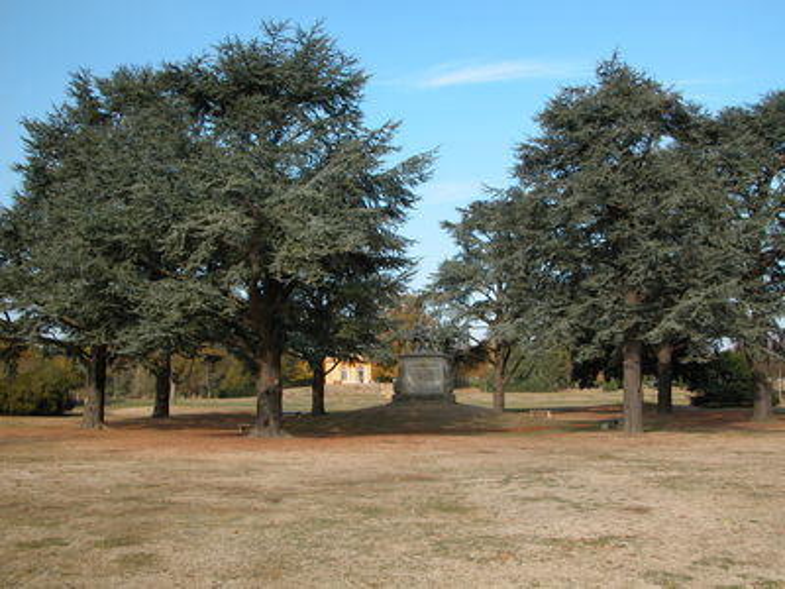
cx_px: 392
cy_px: 294
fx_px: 794
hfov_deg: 52.6
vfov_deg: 40.7
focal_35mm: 35
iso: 100
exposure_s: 1/207
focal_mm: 8.9
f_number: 5.6
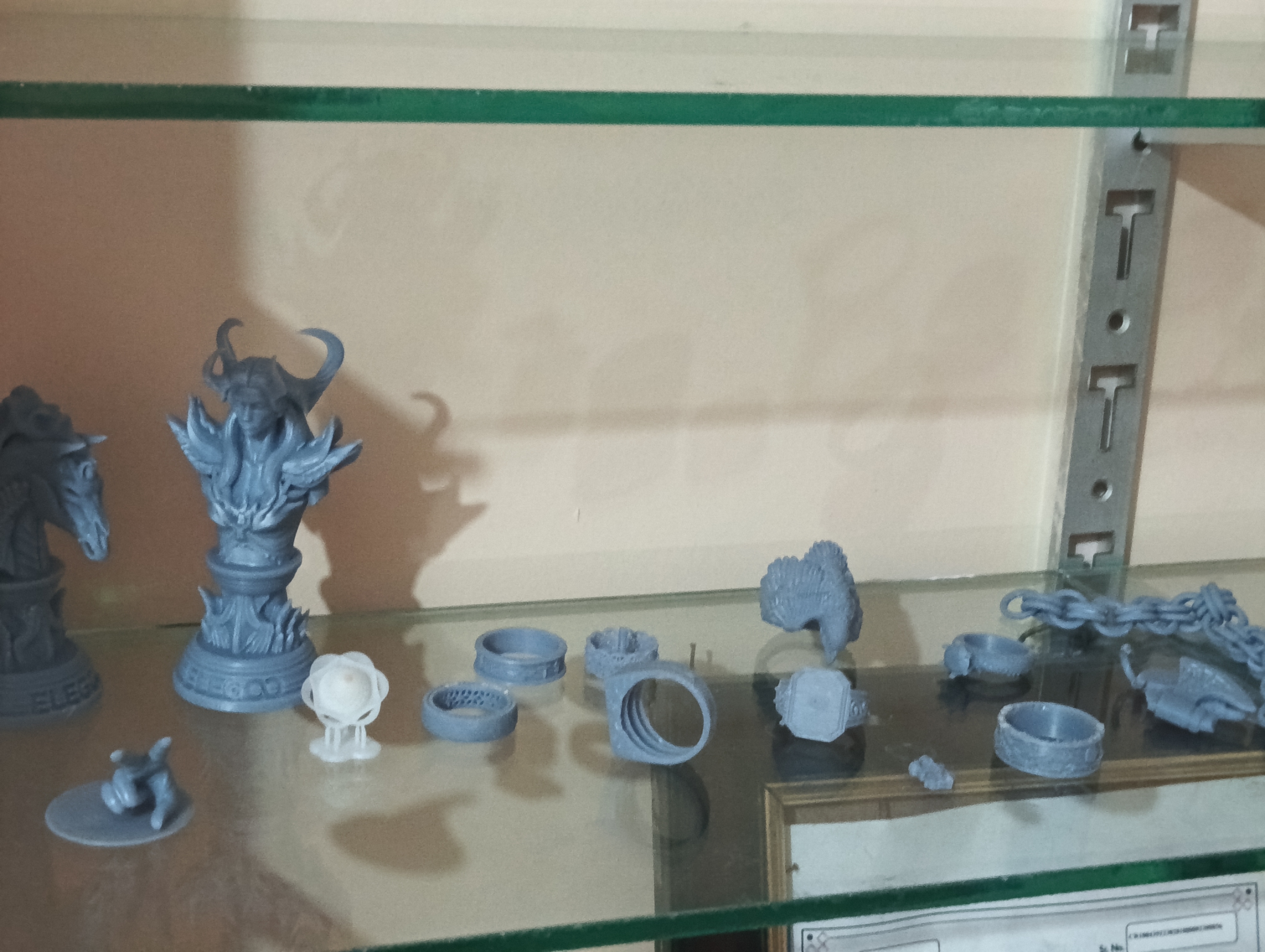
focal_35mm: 53
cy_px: 476
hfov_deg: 36.1
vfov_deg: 27.6
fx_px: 1940
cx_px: 632
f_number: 1.8
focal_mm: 4.22
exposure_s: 1/25
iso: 1543
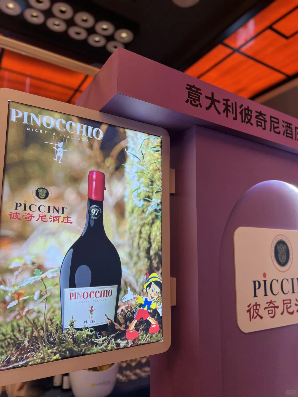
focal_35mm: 26
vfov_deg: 67.3
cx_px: 149
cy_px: 198
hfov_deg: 53.1
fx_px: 298
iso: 40
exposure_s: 1/100
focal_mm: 5.7
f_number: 1.5
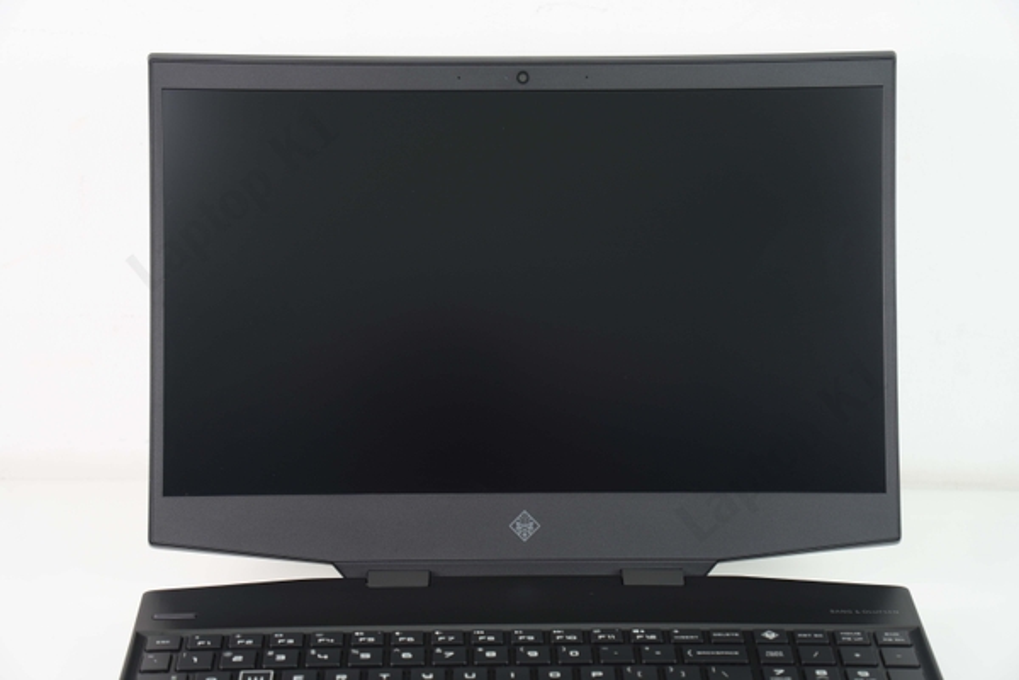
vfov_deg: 15.7
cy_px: 340
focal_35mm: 87
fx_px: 2462
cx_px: 510
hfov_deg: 23.4
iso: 100
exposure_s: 1/20
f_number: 3.5
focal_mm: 58
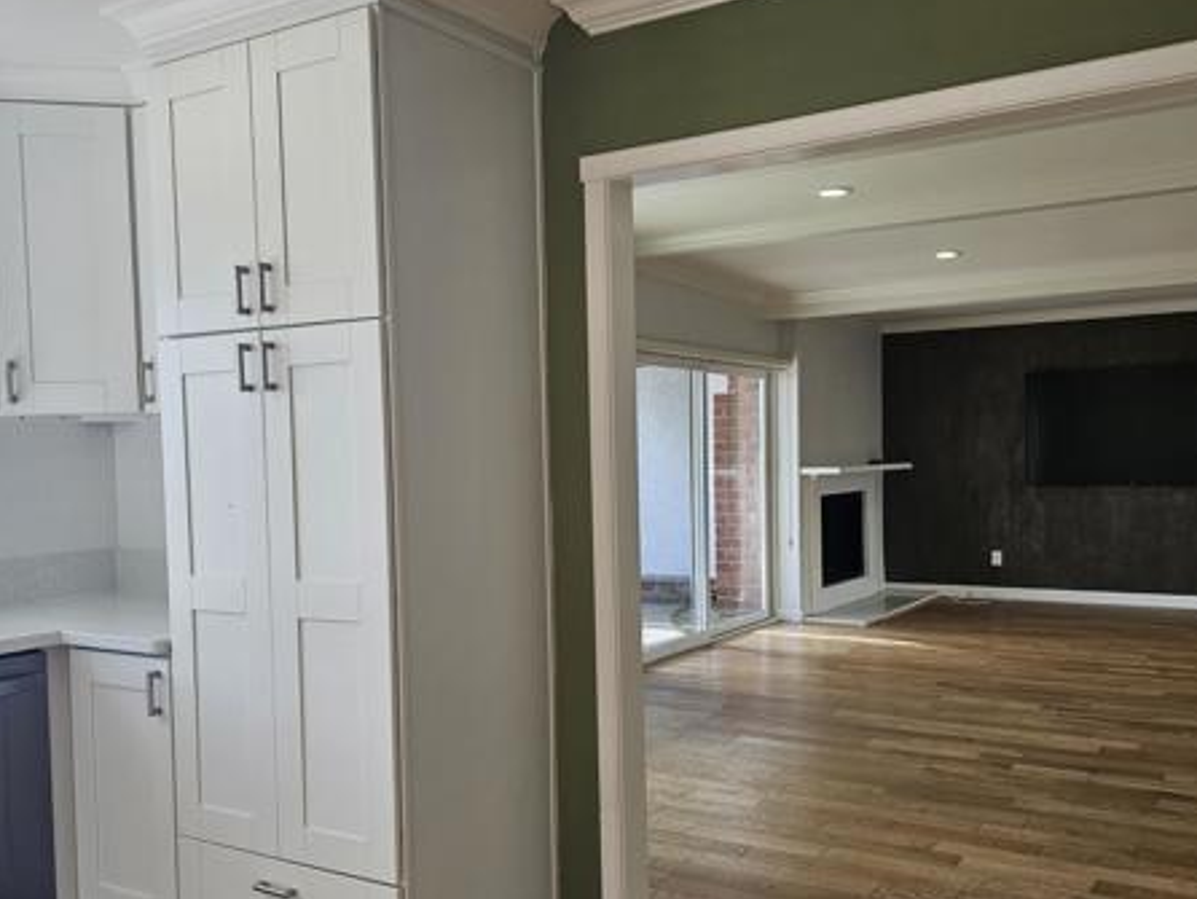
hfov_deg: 55.3
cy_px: 523
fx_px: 1142
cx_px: 593
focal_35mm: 33
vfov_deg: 42.8
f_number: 1.7
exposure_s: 1/120
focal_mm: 6.3
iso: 40
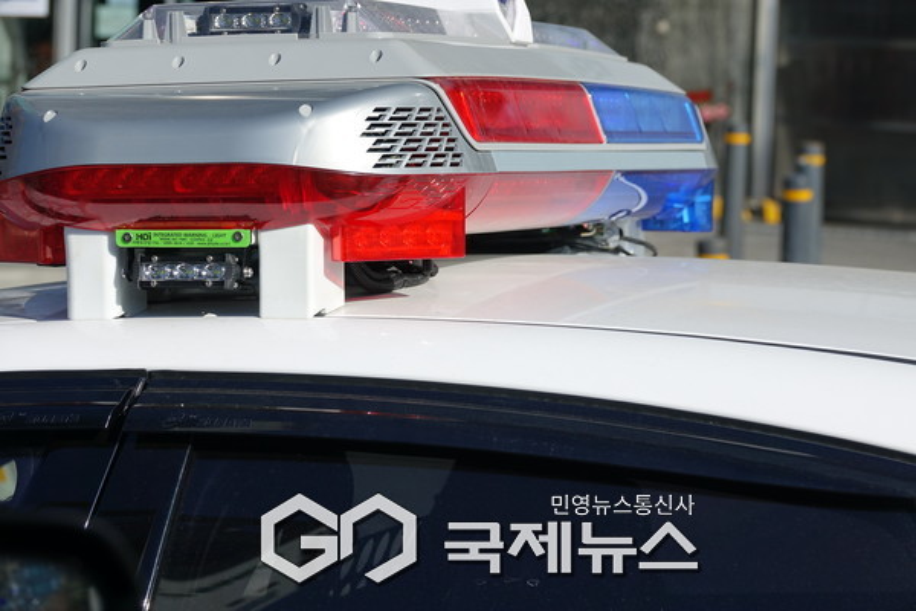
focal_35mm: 127
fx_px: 3231
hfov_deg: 16.1
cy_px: 306
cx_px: 458
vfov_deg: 10.8
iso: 100
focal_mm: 46.41
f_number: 4.5
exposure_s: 1/1000
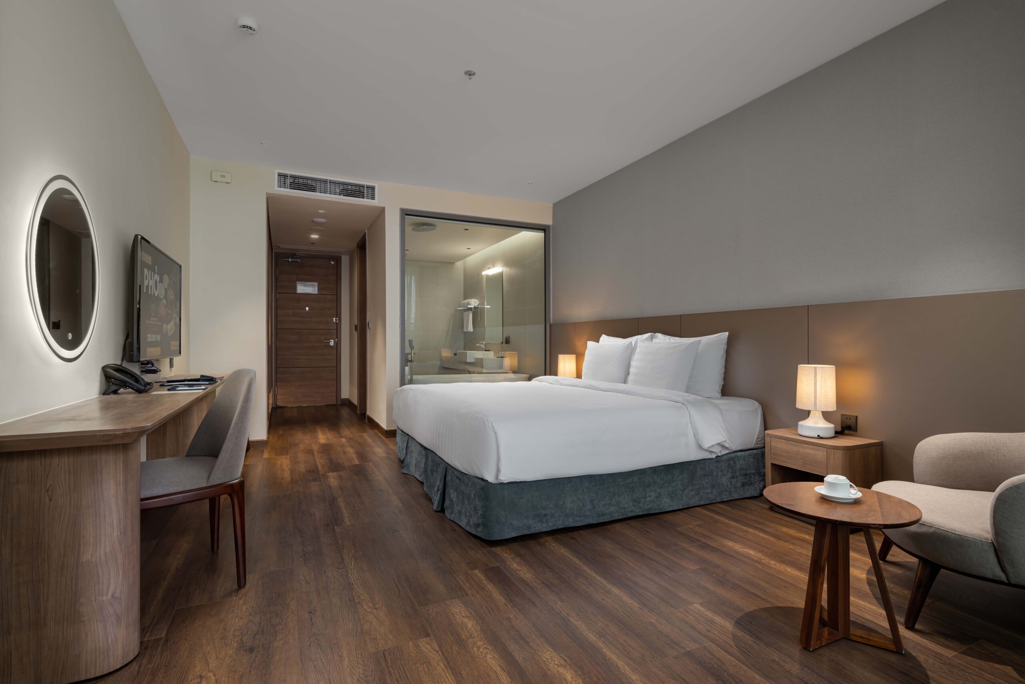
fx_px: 484
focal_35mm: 17
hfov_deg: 93.3
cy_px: 342
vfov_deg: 70.4
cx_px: 512
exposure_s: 1/5
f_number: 11
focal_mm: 17
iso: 100
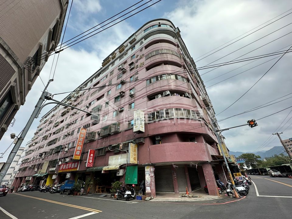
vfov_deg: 85.7
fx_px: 118
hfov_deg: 102.1
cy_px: 110
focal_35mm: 14
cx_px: 146
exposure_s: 1/842
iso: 40
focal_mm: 2.22
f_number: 2.2
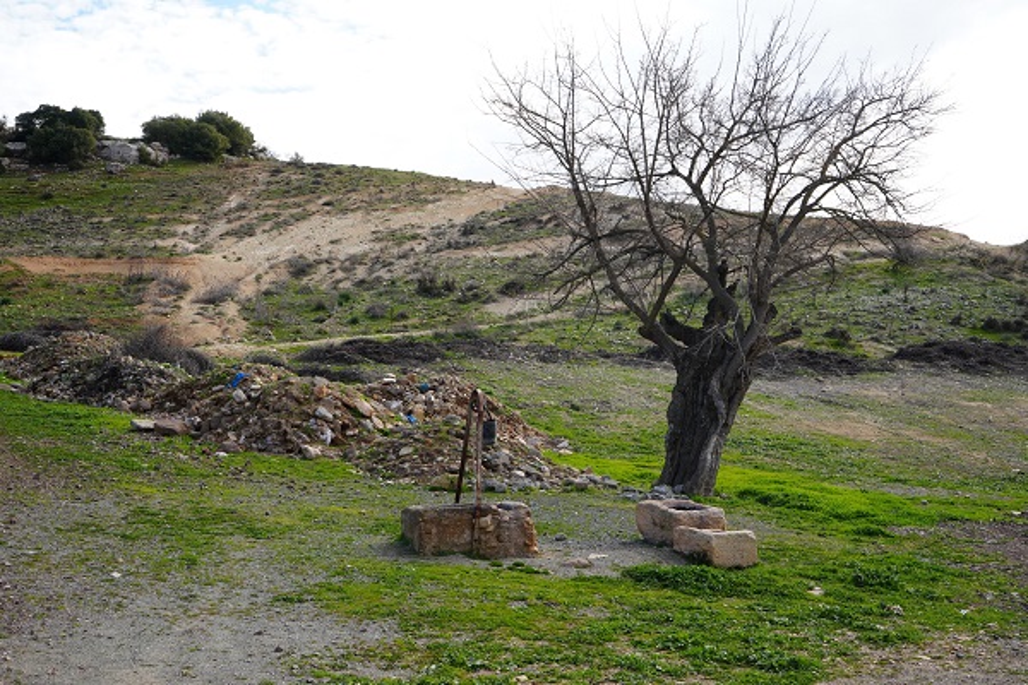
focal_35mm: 43
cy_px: 342
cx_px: 514
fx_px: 1228
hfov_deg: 45.4
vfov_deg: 31.2
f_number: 8
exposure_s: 1/125
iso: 100
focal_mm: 43
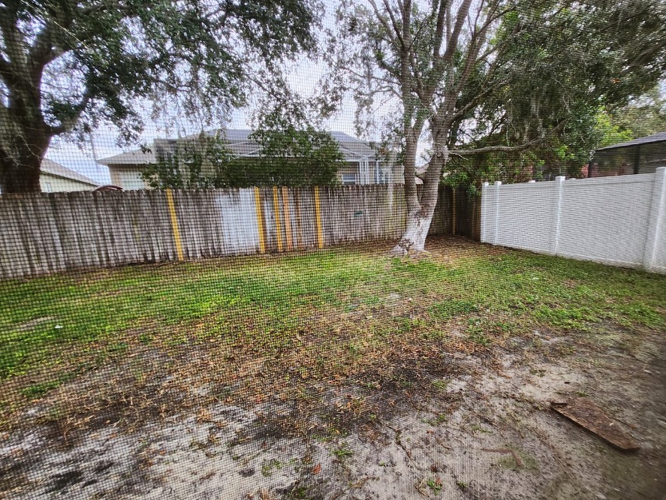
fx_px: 289
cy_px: 253
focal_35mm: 15
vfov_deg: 81.8
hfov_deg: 97.9
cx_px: 363
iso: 80
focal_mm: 1.74
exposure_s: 1/60
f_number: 2.2
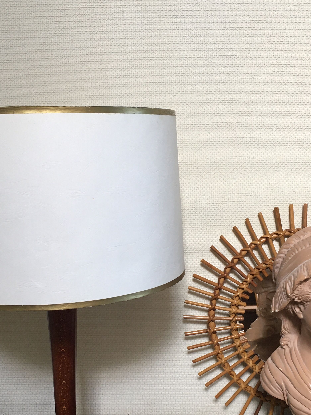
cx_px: 150
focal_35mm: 47
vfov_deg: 40.1
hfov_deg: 30.9
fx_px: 563
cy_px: 268
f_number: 2.2
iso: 80
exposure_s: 1/33
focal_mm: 4.15
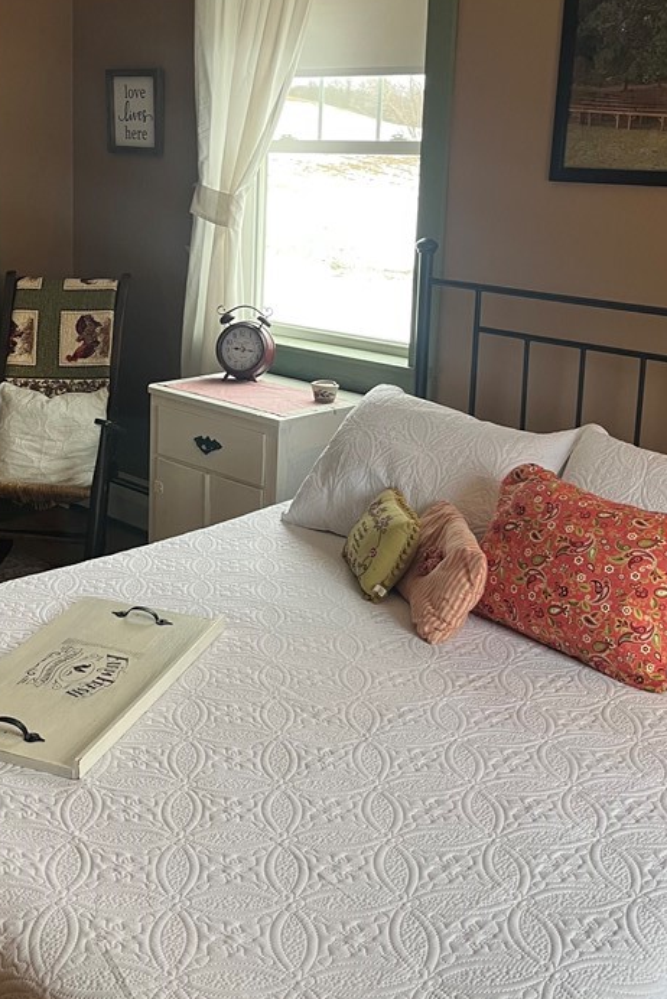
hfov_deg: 33.2
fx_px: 1110
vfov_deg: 48.0
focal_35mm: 40
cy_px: 372
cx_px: 232
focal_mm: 5.1
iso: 125
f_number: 1.6
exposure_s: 1/60
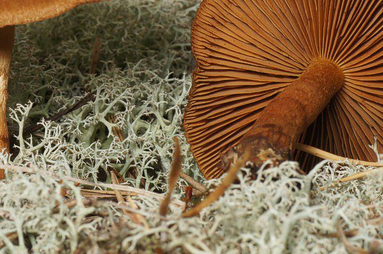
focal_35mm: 268
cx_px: 170
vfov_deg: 5.1
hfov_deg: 7.7
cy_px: 50
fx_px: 2847
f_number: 16
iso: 400
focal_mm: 90
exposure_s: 1/160
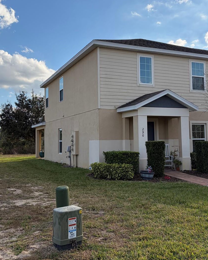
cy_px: 119
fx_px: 300
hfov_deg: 38.2
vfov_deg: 46.8
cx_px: 111
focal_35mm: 39
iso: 64
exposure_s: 1/3623
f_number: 1.6
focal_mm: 5.96
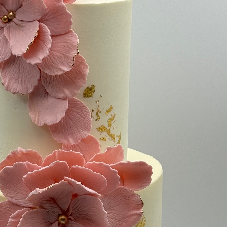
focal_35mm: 104
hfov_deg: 16.6
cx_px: 46
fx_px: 772
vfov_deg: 16.5
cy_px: 212
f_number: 1.78
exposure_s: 1/926
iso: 64
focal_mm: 6.76
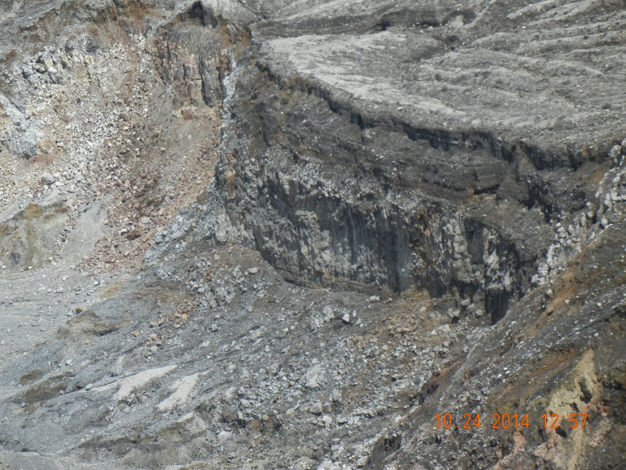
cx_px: 313
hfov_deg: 13.0
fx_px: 2749
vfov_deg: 9.8
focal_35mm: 152
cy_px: 235
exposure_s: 1/292
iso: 160
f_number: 9.2
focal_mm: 27.4
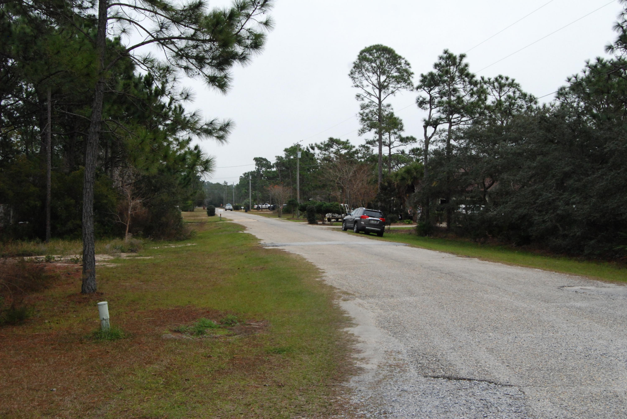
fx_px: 680
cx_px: 314
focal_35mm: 39
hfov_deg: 49.5
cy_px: 210
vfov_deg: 34.3
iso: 1000
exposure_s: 1/400
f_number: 10
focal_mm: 26
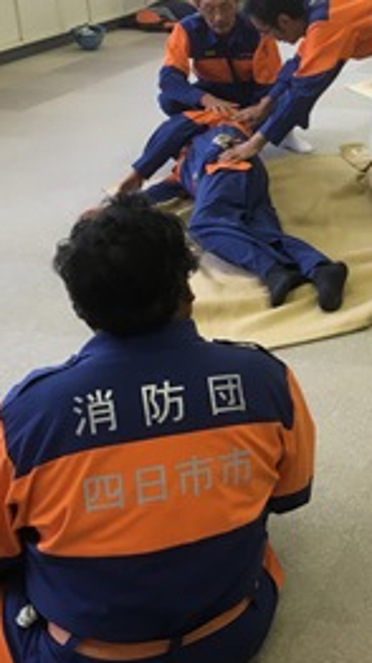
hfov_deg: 20.5
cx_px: 463
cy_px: 248
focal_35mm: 54
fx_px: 949
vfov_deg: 38.3
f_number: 2.2
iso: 50
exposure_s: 1/30
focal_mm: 4.15
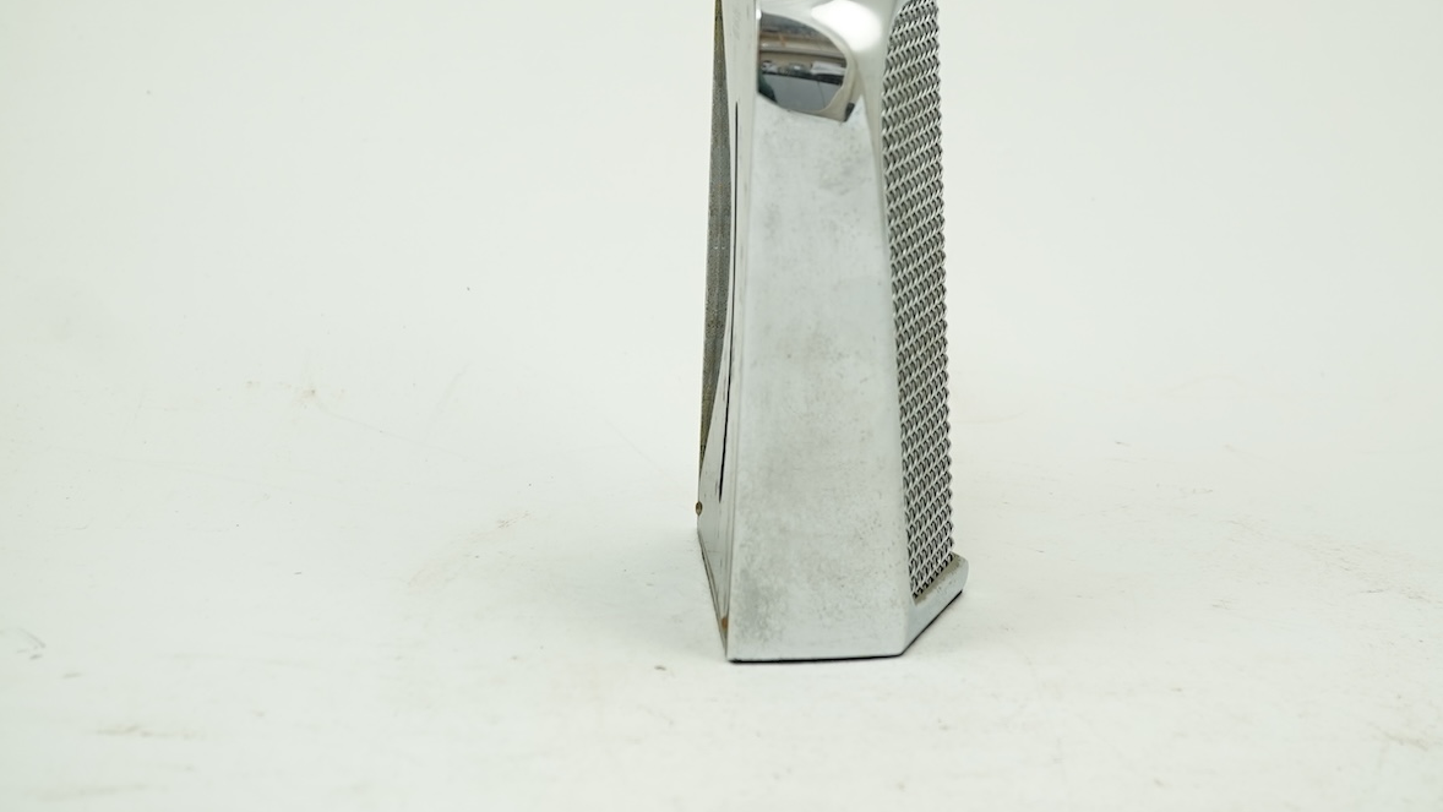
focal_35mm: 72
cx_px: 845
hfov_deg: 29.3
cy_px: 158
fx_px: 2755
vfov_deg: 16.6
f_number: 7.1
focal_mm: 30
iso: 250
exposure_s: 1/40
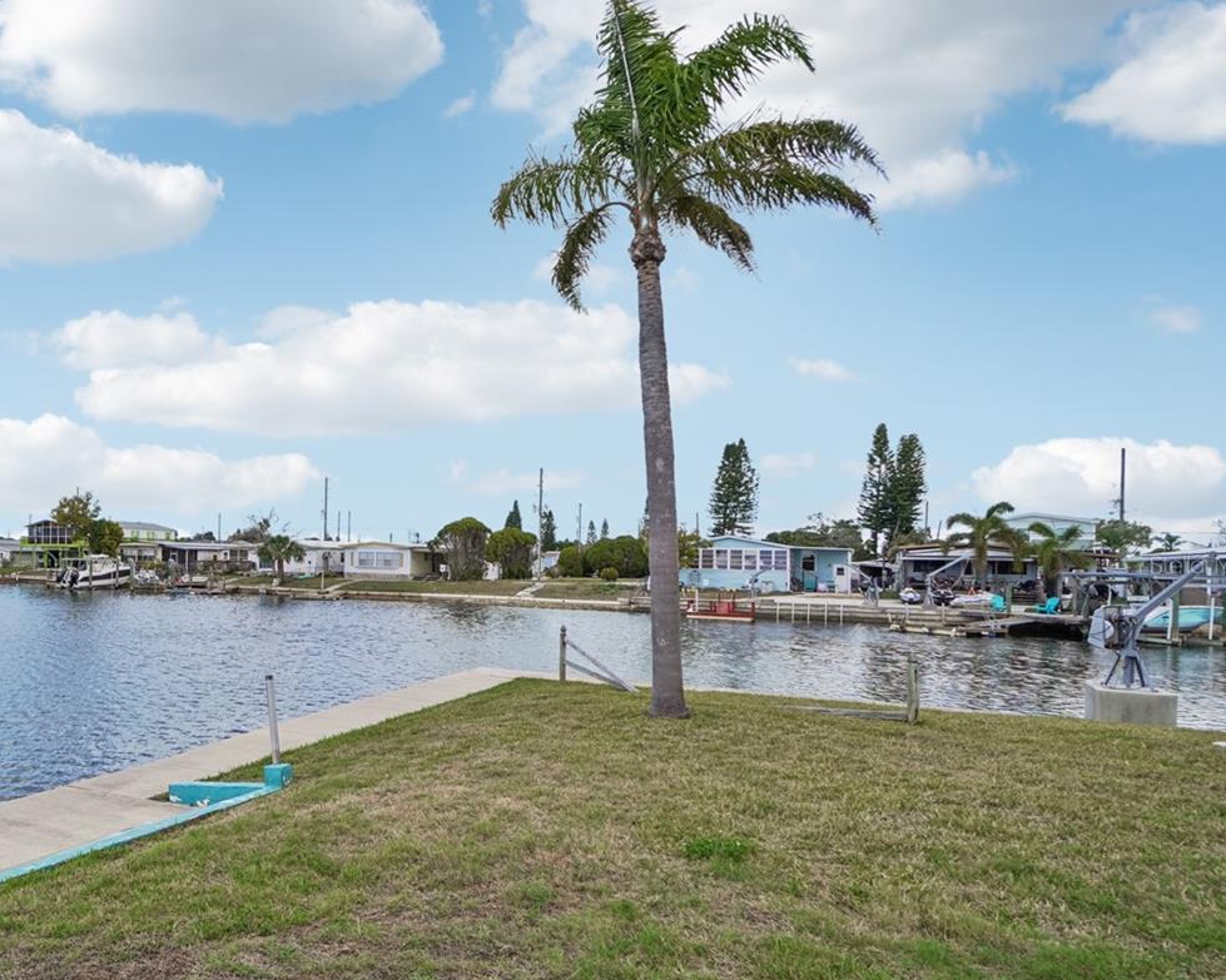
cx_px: 259
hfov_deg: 66.5
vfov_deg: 60.6
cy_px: 564
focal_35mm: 23
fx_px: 834
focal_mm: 10
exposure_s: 1/350
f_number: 8
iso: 100
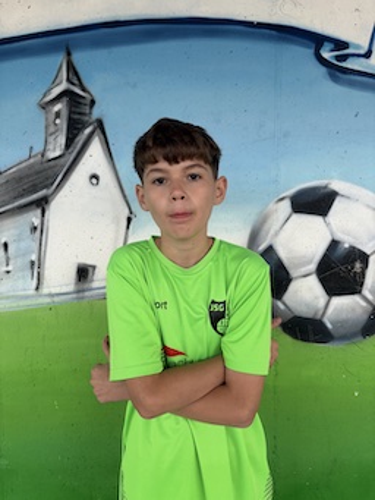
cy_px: 250
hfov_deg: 53.1
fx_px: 375
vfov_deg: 67.3
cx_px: 188
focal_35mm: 26
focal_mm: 5.96
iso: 125
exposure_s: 1/64
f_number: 1.6
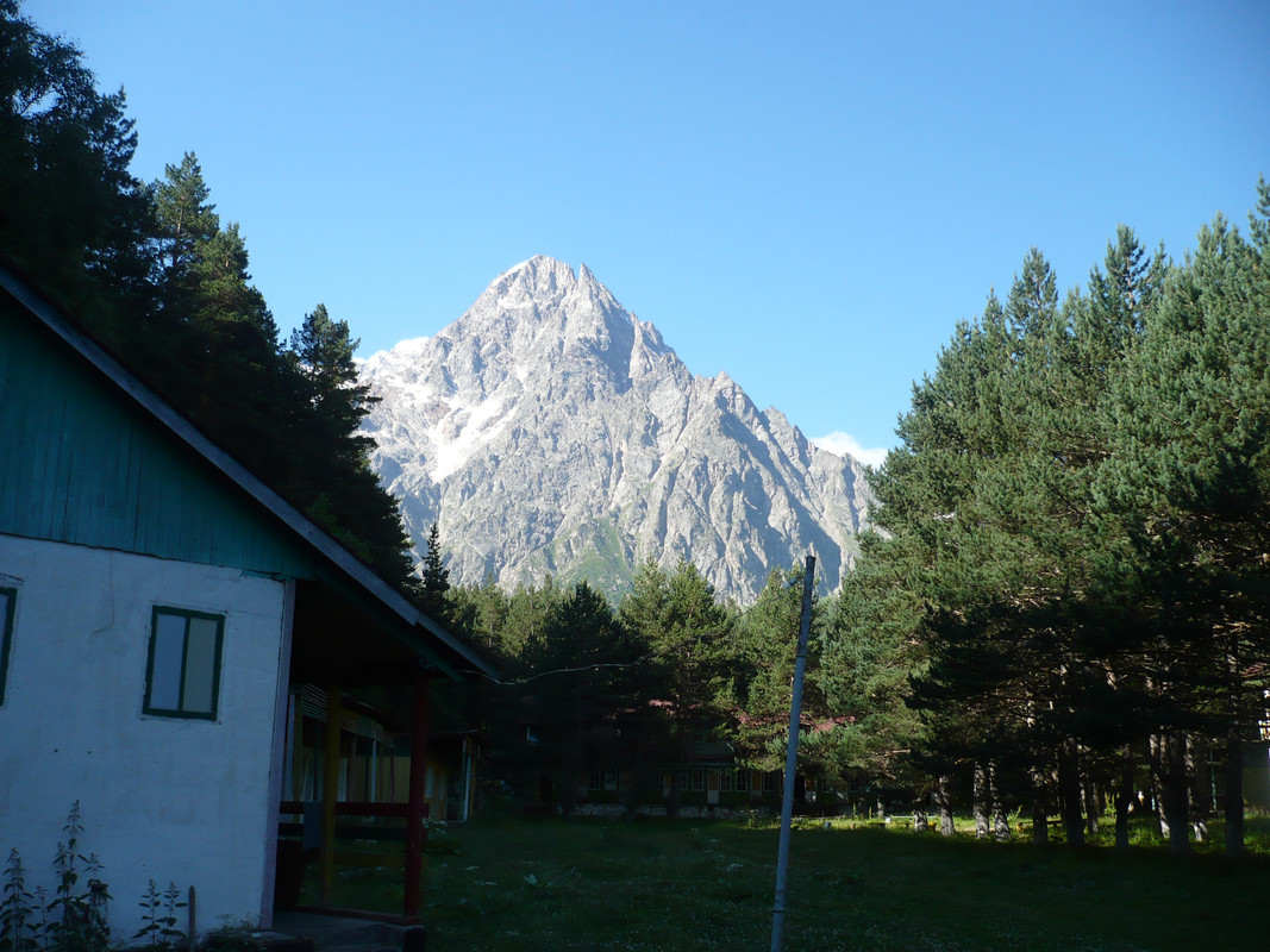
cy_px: 476
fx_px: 1284
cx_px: 635
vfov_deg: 40.7
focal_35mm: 35
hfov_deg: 52.6
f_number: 2.8
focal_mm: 5.8
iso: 100
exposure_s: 1/640
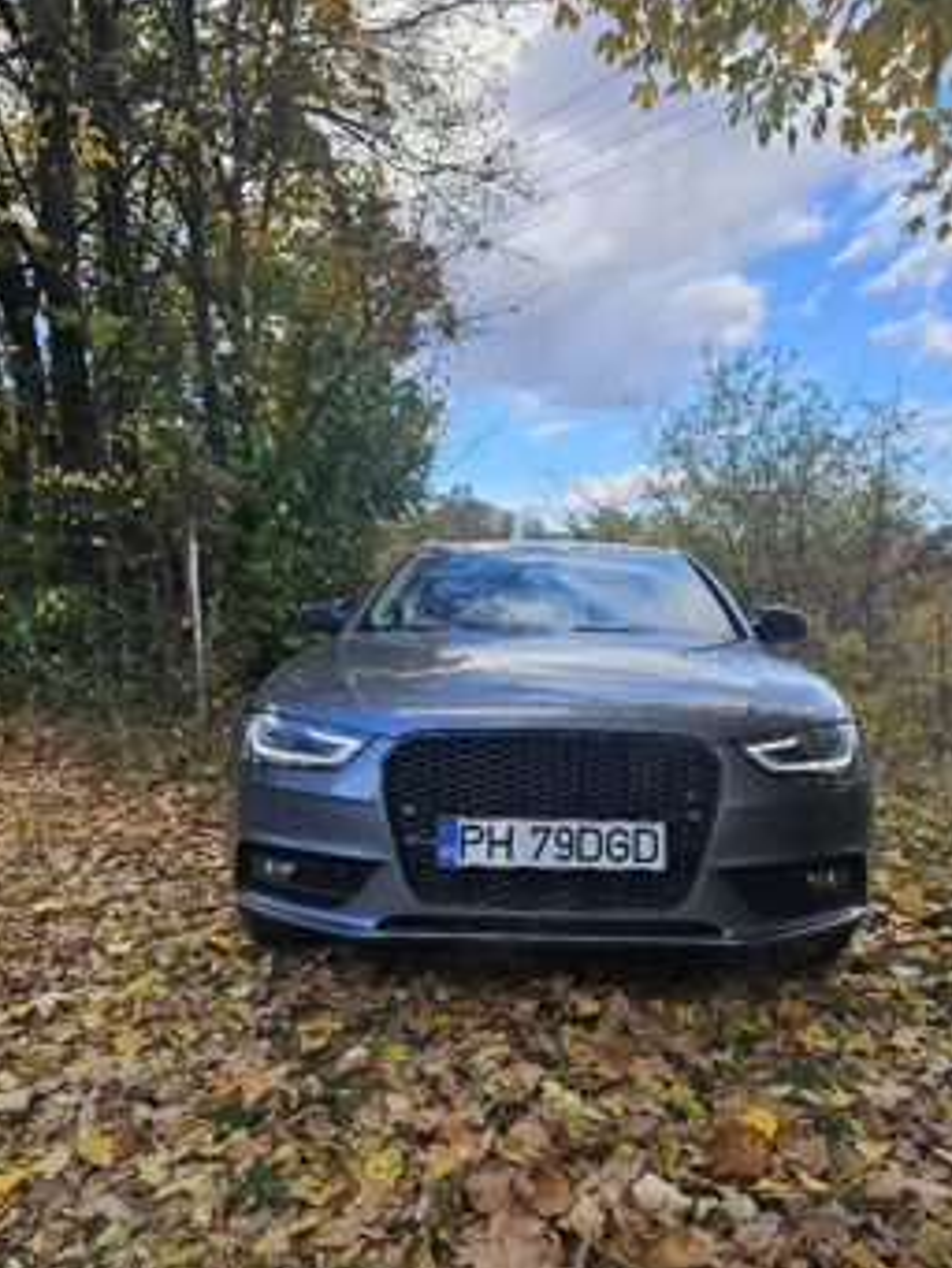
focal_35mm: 27
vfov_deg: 64.9
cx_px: 532
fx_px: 989
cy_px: 733
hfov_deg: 51.3
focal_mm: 6.3
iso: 10
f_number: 1.7
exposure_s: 1/119
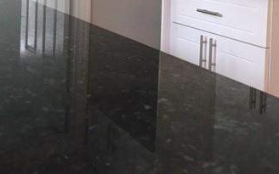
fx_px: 456
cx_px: 166
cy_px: -25
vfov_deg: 20.5
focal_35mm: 60
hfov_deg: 33.9
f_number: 2.2
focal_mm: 4.15
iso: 40
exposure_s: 1/15
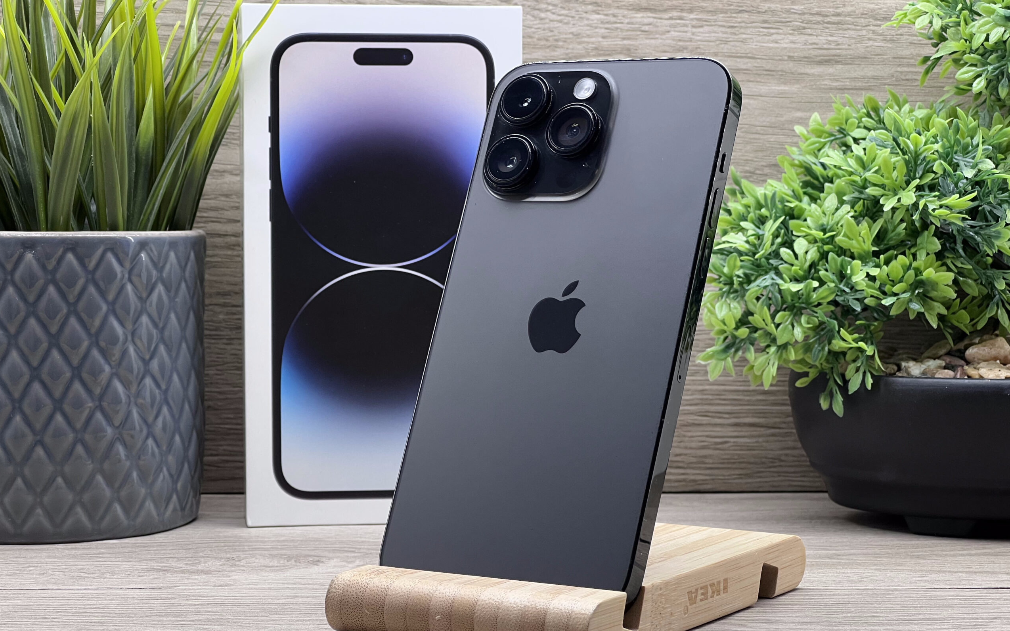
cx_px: 505
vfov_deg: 15.9
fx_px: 2257
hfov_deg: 25.2
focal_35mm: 82
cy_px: 349
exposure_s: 1/100
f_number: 2.8
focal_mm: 9
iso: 100
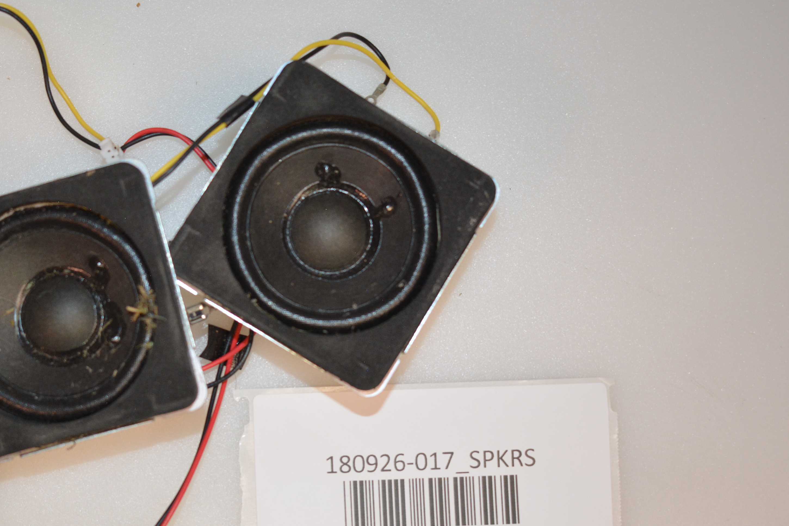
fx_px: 1376
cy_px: 358
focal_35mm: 63
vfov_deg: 21.5
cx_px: 246
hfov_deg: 31.7
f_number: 4
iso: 800
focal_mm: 27
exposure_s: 1/200
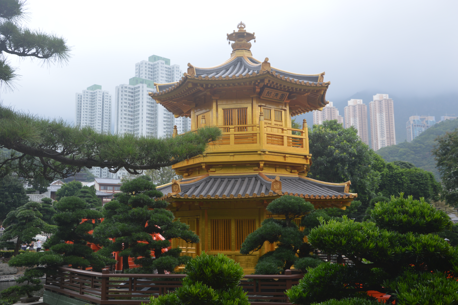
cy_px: 152
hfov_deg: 51.3
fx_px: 477
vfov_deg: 35.4
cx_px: 229
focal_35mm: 38
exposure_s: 1/125
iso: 100
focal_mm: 25
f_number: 5.6
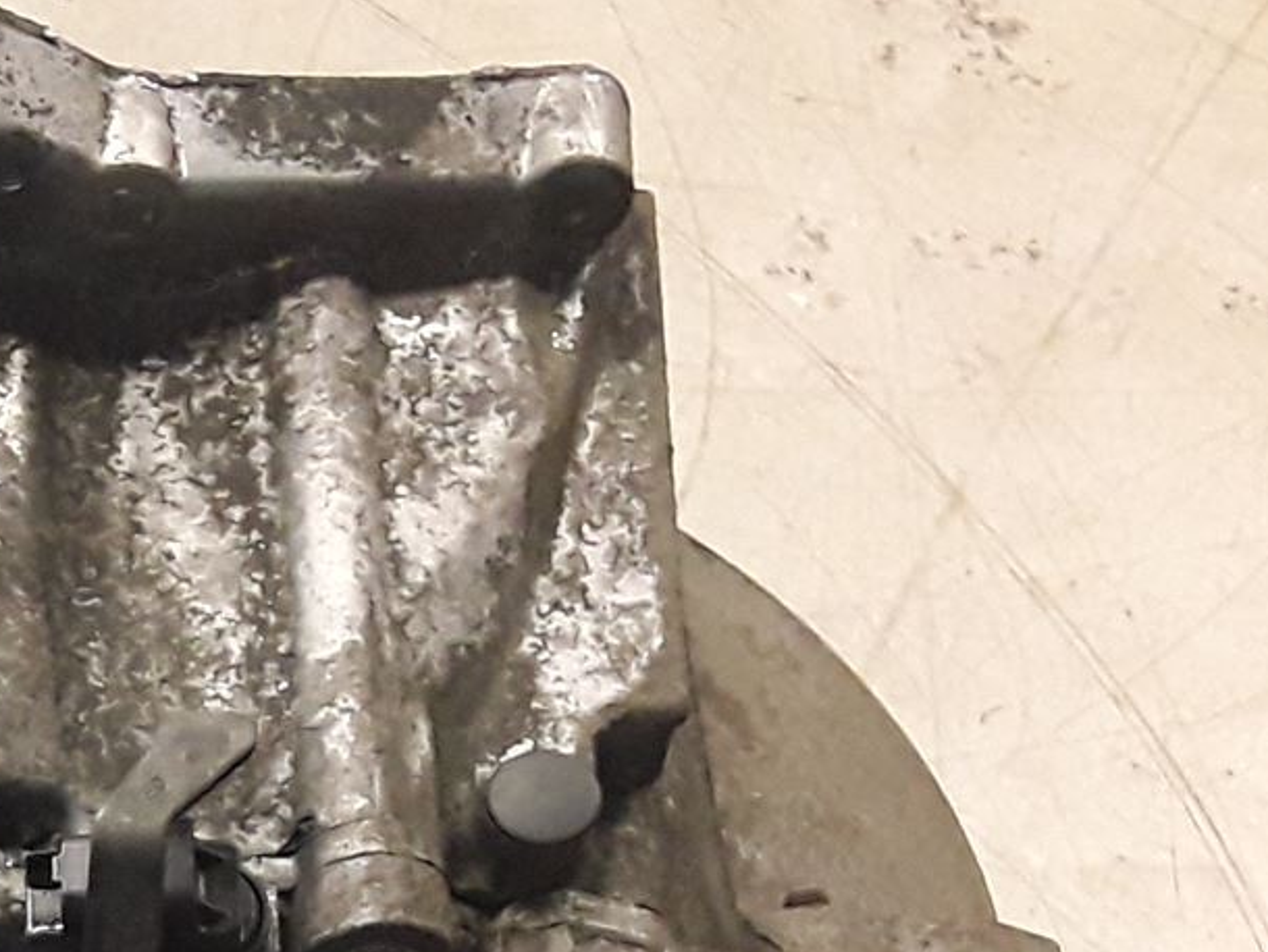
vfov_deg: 14.6
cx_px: -364
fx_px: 3445
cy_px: 1457
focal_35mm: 94
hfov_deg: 19.3
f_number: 1.9
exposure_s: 1/50
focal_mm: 2.91
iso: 200
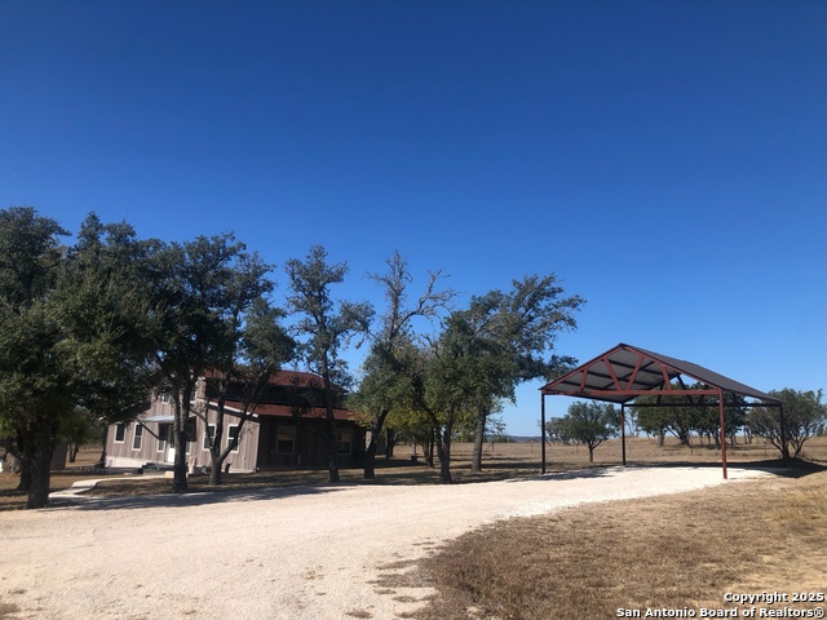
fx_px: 669
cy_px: 310
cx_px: 414
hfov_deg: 63.4
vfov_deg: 49.7
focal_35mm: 28
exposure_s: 1/2024
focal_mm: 3.99
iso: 20
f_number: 1.8
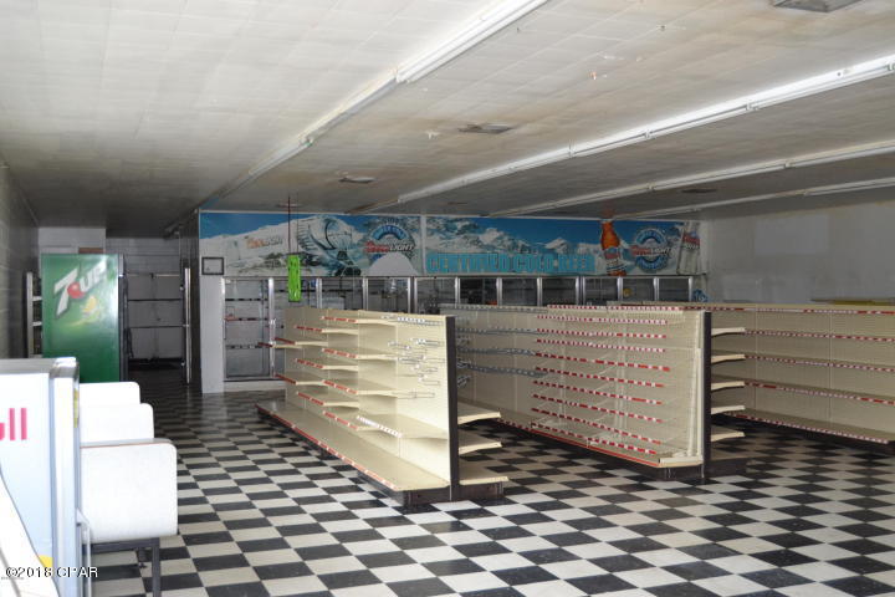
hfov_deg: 49.6
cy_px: 298
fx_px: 970
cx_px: 448
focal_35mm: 39
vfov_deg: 34.2
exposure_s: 1/60
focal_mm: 26
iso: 1250
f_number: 4
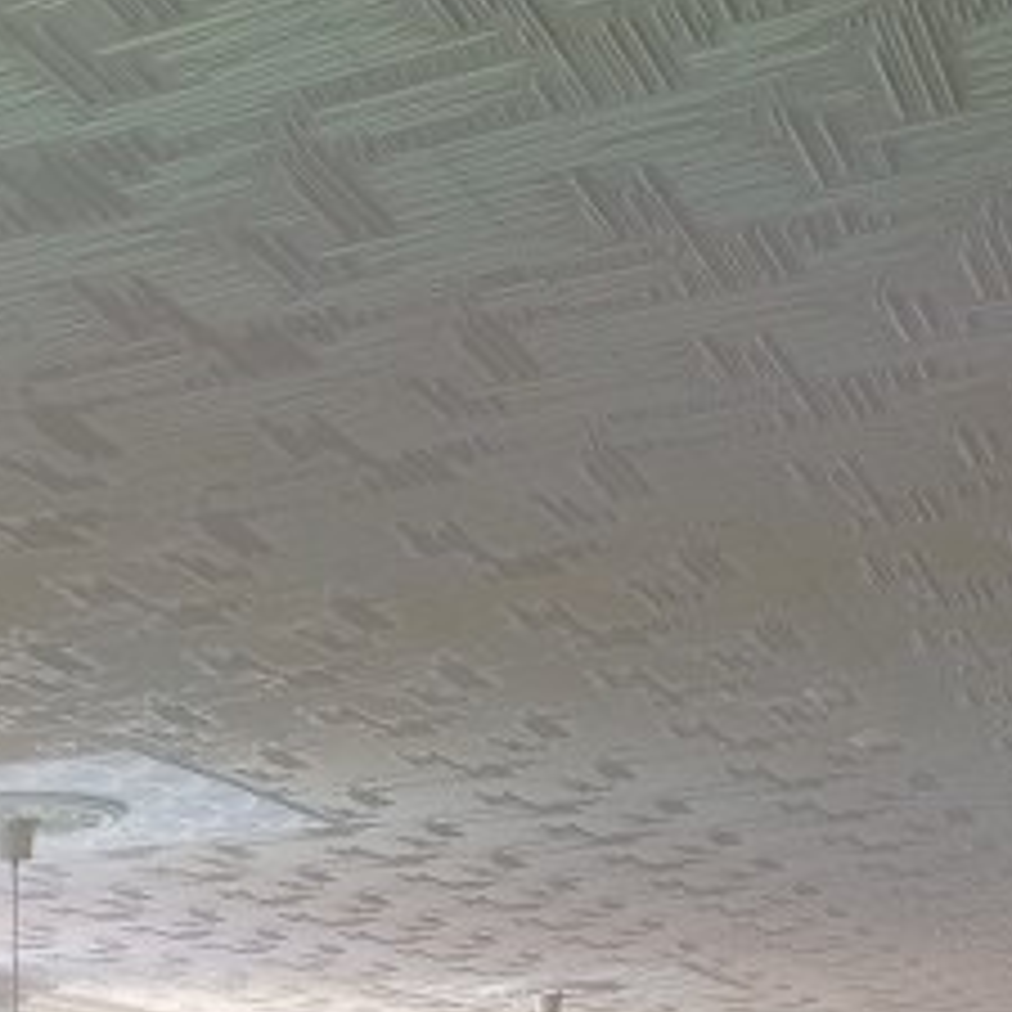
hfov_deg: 18.9
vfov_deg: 19.0
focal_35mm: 88
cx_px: -108
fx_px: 2911
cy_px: 1075
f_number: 1.79
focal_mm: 4.7
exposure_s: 1/33.3
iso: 269
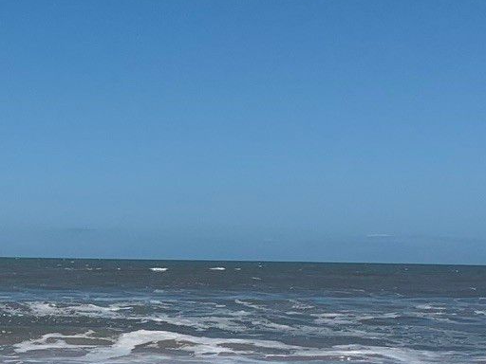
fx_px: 1460
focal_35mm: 104
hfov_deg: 18.0
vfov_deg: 13.7
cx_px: -92
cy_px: 459
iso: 25
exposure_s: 1/5714
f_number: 1.8
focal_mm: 4.25
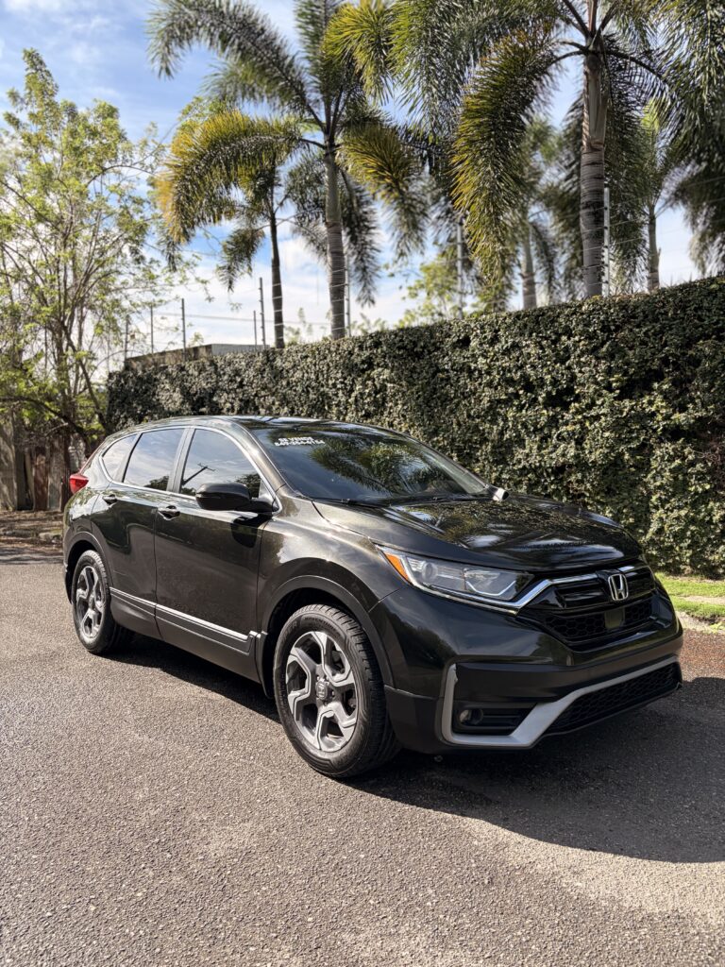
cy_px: 484
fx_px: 726
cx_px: 362
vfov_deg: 67.3
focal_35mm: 26
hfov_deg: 53.1
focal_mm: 5.96
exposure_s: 1/1953
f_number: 1.6
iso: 64
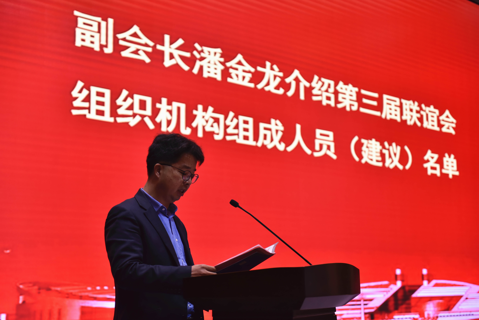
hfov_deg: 34.5
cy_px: 160
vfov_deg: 23.4
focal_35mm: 58
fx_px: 772
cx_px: 240
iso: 1000
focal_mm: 58
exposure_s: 1/640
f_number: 2.8
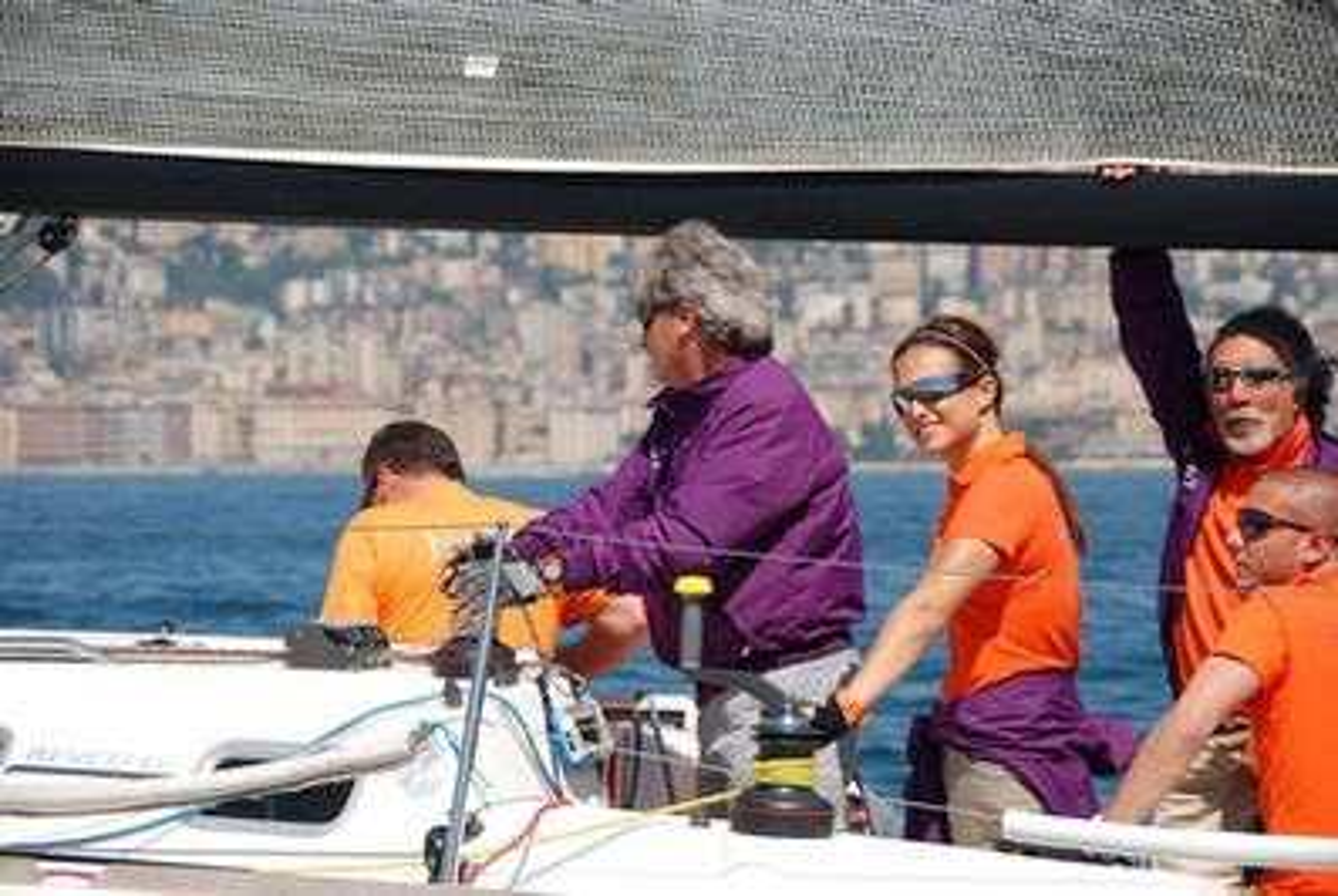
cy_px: 448
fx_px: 5862
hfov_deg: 13.0
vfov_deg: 8.7
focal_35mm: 158
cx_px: 669
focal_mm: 105
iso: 100
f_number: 5.6
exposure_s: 1/500
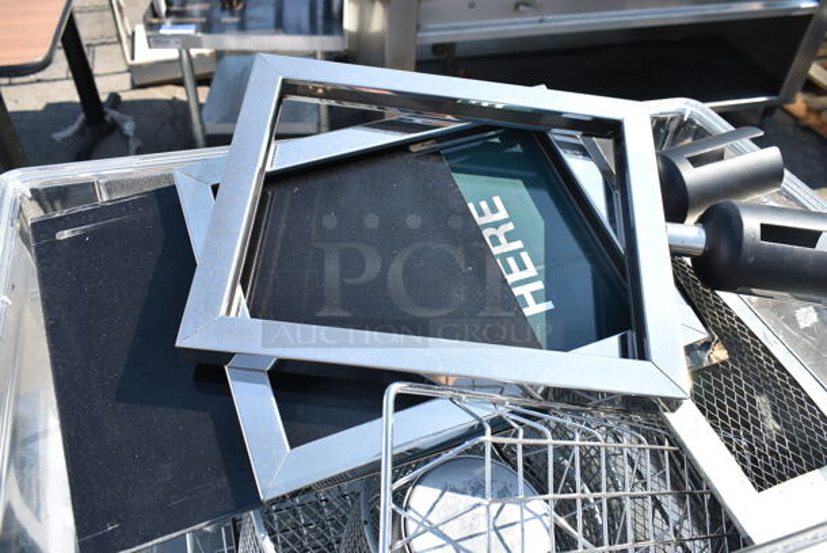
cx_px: 414
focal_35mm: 30
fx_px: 690
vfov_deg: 43.7
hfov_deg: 61.9
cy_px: 276
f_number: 7.1
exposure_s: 1/200
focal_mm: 20
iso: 100
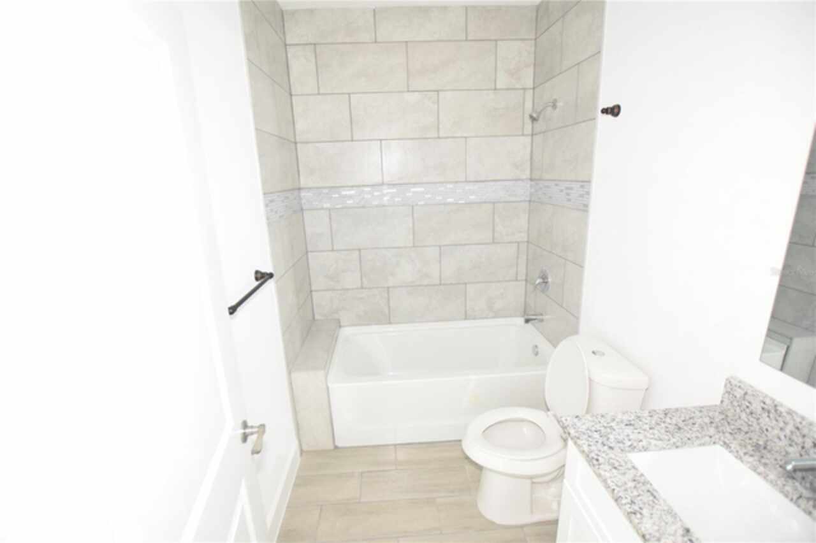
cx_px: 408
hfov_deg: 100.4
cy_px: 272
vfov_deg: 77.3
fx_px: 340
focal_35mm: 15
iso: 3200
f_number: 4
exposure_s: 1/30
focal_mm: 10
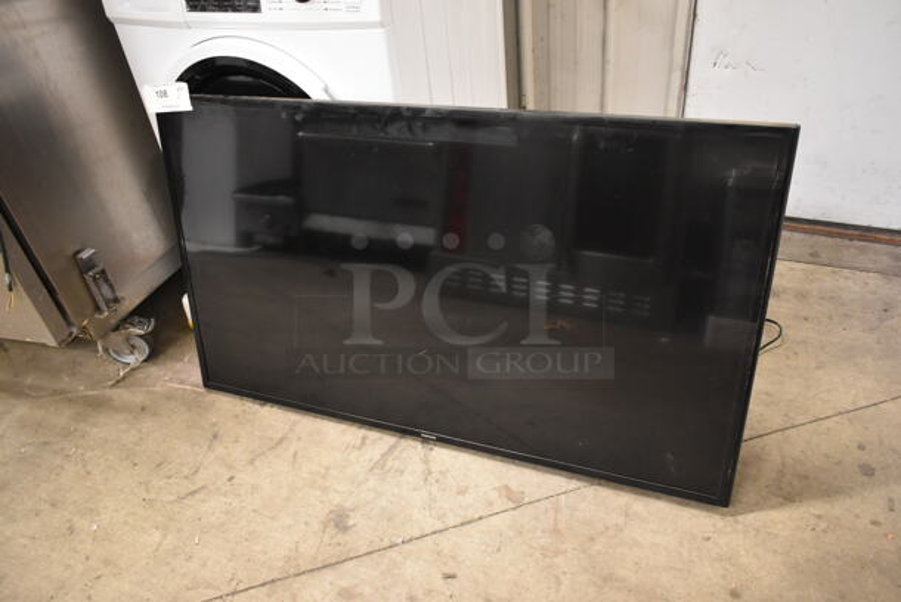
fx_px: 676
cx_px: 450
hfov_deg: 67.3
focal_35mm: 27
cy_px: 301
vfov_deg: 48.0
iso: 2500
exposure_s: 1/30
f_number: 3.5
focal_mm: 18
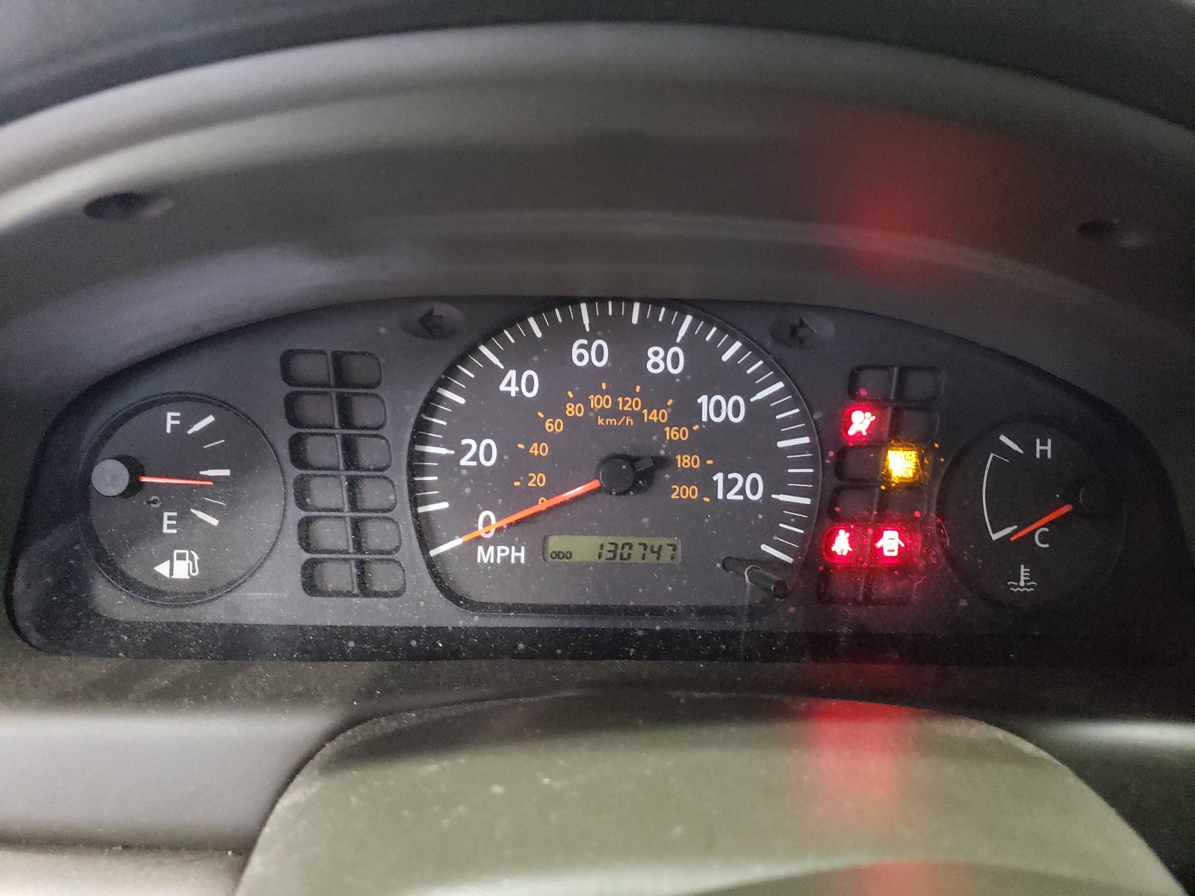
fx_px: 898
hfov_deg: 67.3
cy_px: 448
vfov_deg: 53.1
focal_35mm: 26
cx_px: 598
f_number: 1.5
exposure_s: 1/24
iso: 627
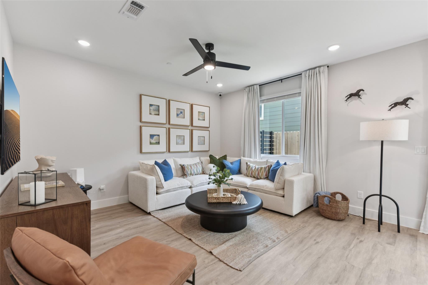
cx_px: 214
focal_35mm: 15
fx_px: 178
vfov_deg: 77.3
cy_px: 142
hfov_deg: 100.4
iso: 110
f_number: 8
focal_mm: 15
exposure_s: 1/8
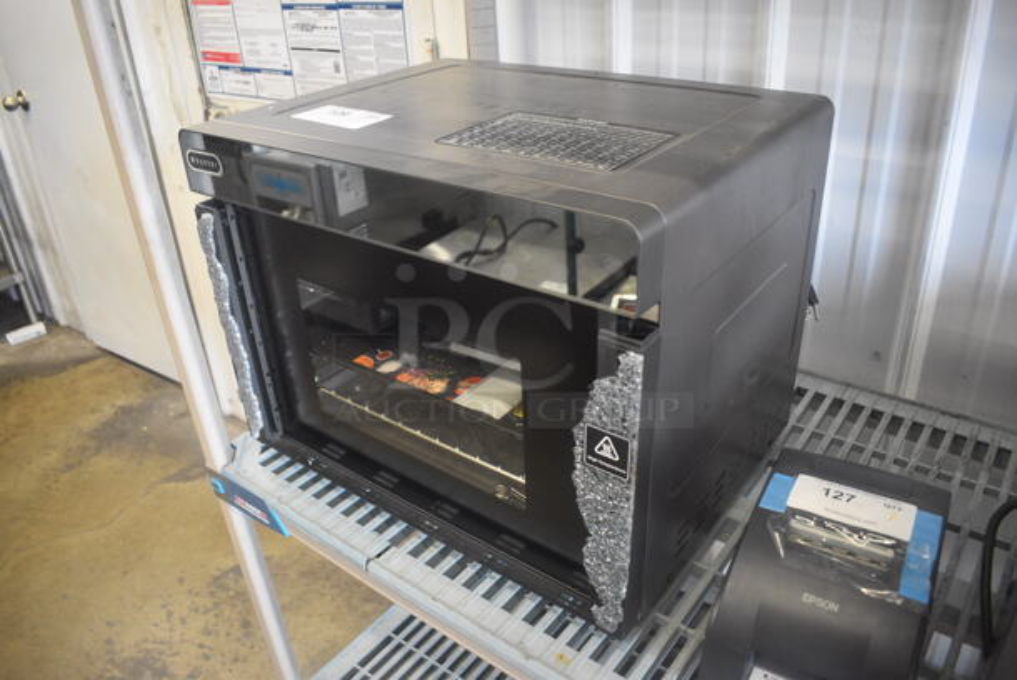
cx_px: 508
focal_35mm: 27
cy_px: 340
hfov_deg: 67.3
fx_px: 763
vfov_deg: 48.0
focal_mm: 18
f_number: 3.5
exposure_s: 1/125
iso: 2200
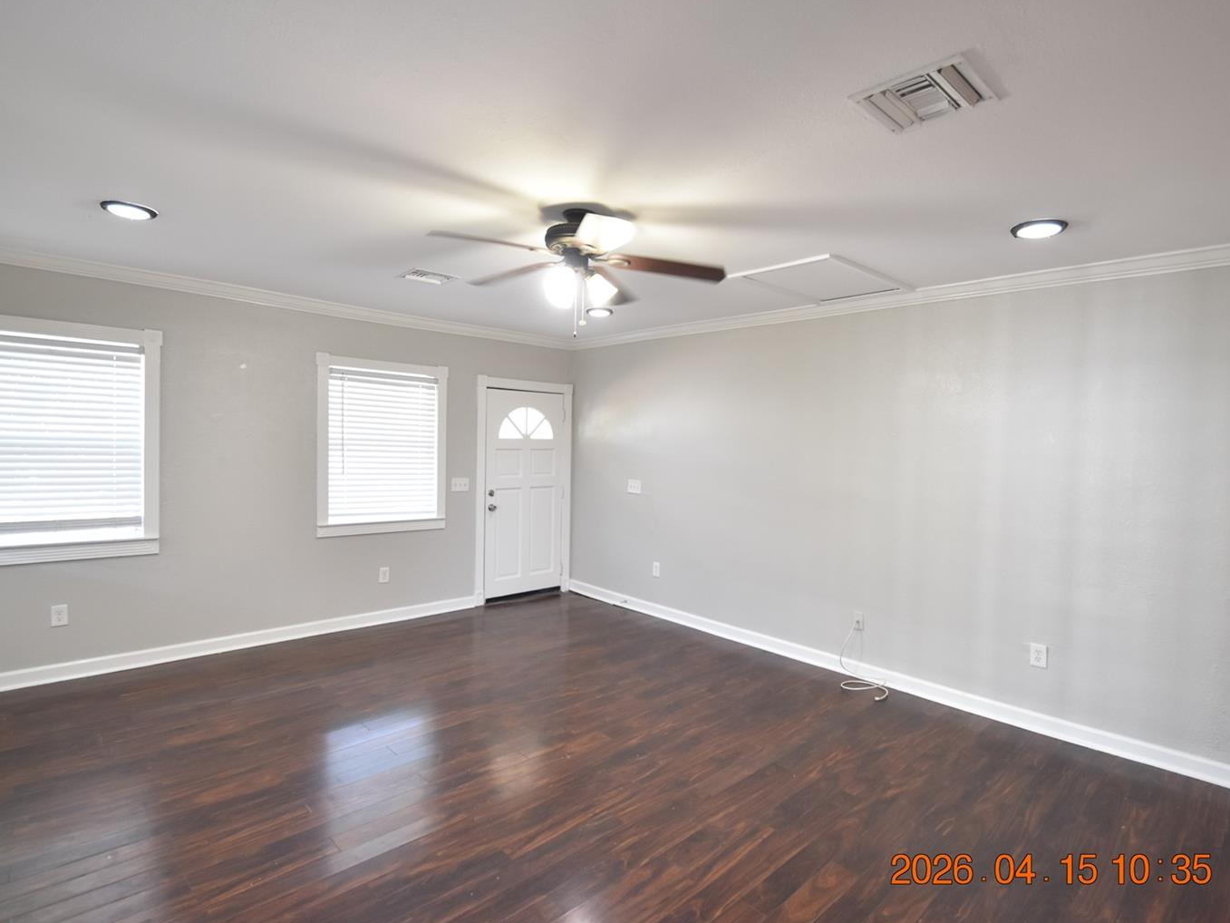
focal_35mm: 17
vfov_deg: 74.7
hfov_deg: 91.0
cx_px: 624
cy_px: 459
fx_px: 604
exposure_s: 1/45
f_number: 3.5
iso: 800
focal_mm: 10
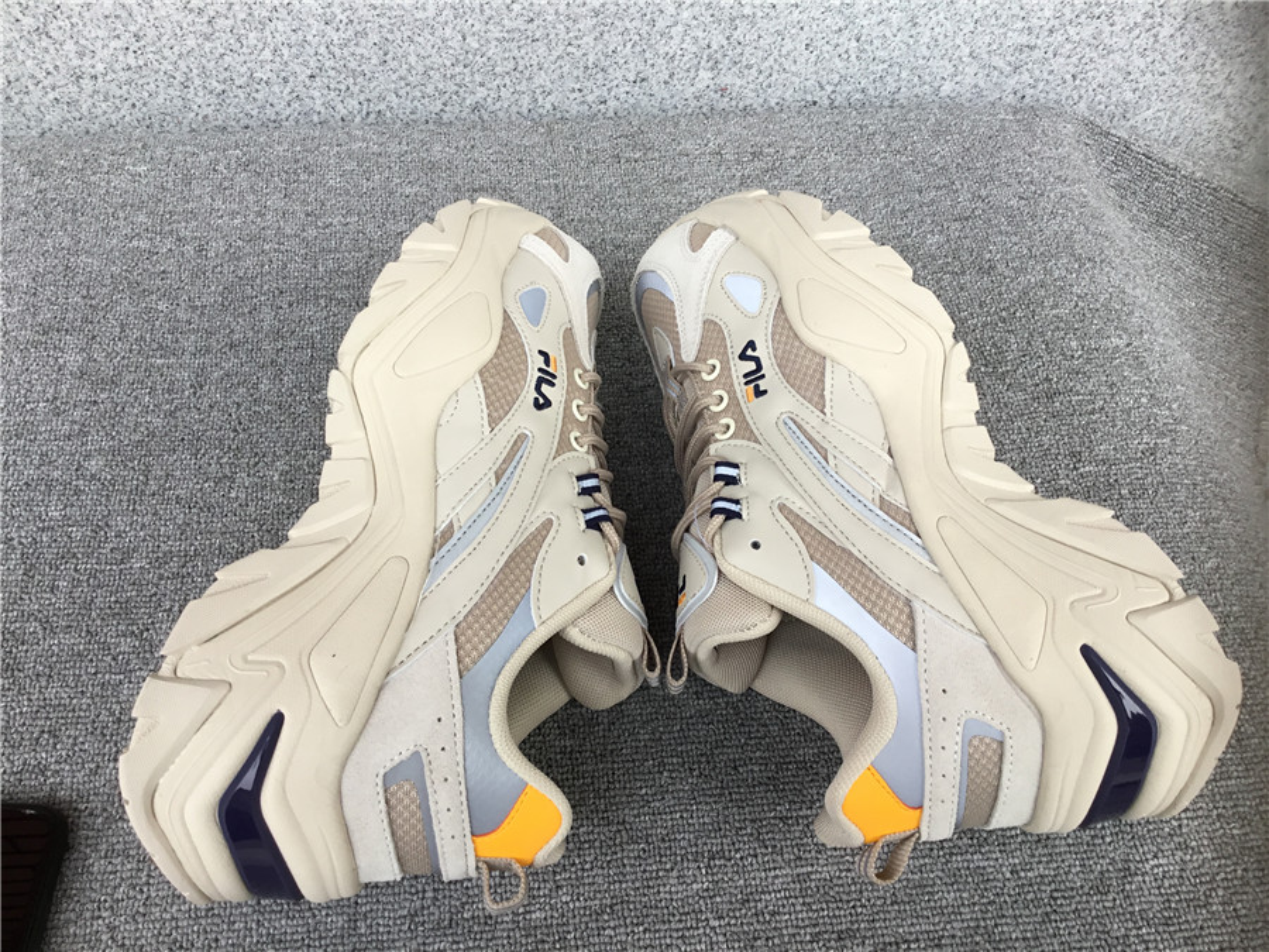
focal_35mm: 31
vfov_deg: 45.4
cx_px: 634
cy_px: 476
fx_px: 1136
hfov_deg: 58.4
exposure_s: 1/153
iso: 25
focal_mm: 3.3
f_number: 2.4
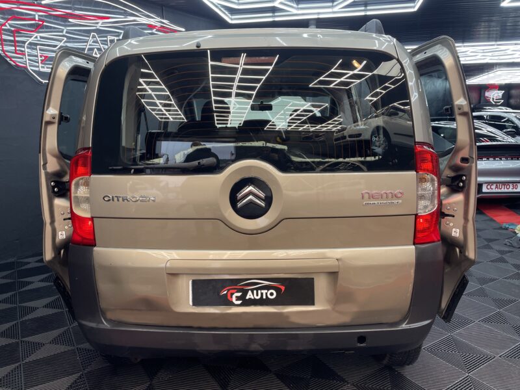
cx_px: 260
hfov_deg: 67.3
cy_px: 195
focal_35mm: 26
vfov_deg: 53.1
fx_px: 391
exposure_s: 1/100
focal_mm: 4.2
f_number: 1.6
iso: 80
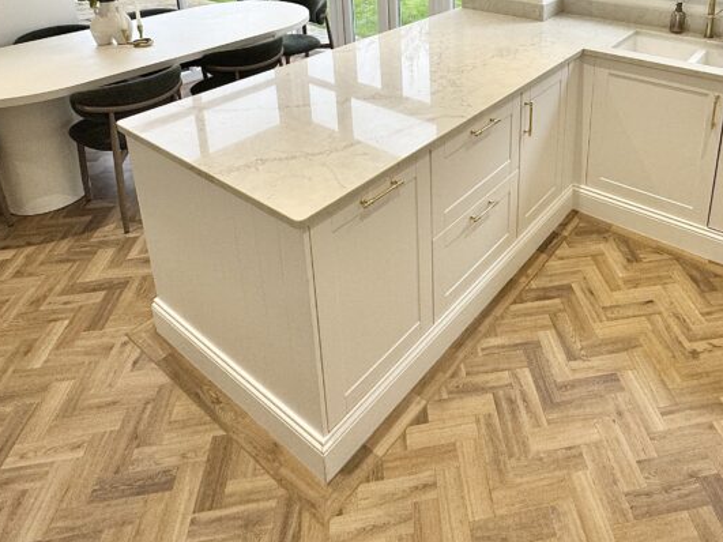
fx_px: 564
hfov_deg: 64.2
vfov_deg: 45.8
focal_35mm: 27
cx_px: 462
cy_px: 42
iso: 100
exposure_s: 1/99
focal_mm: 2.22
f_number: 2.2
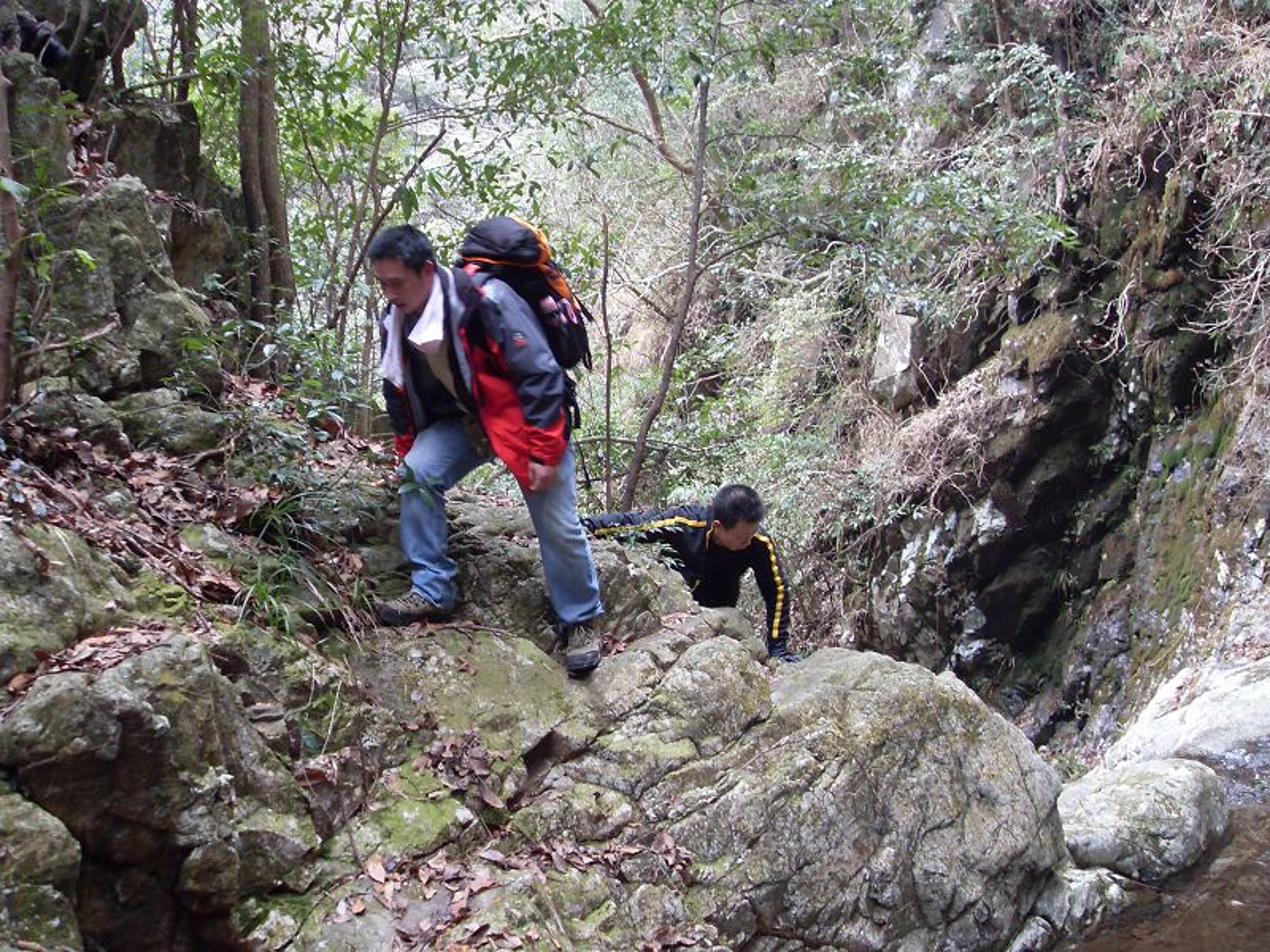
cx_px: 635
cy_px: 476
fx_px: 1541
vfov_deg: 34.3
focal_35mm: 42
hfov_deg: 44.8
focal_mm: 7.1
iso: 200
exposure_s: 1/45
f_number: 3.1
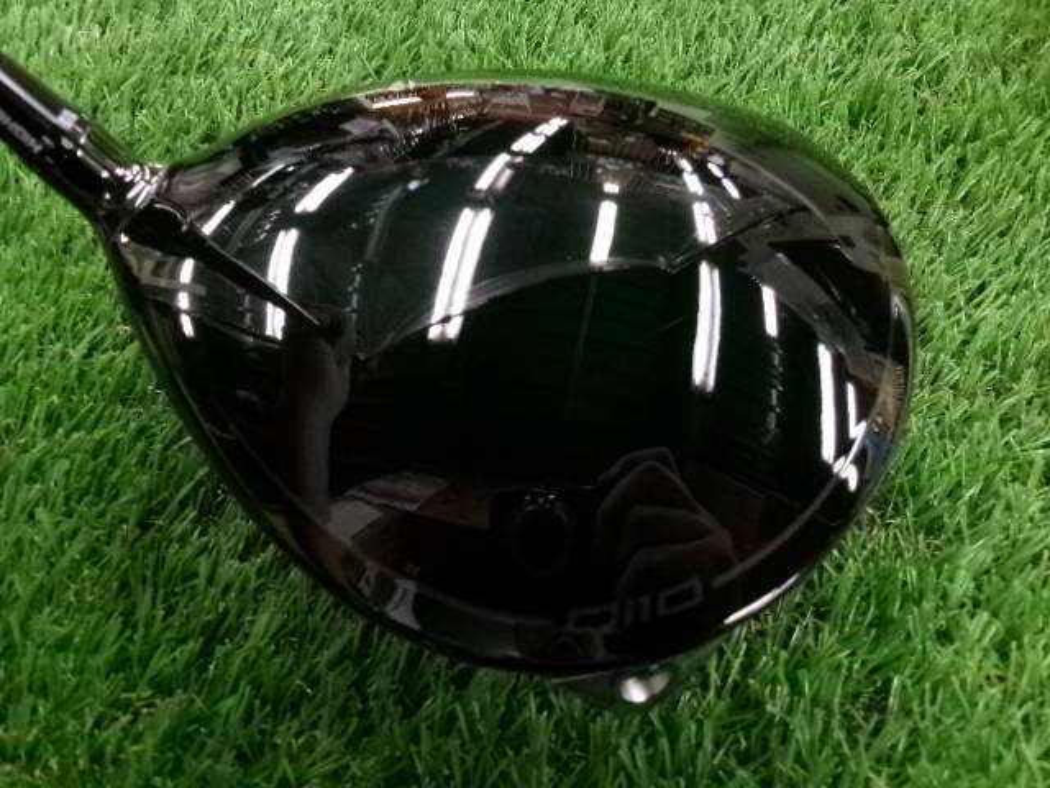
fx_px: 849
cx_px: 525
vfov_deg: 49.7
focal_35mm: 28
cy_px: 394
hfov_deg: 63.4
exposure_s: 1/34
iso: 800
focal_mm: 5.1
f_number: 3.9
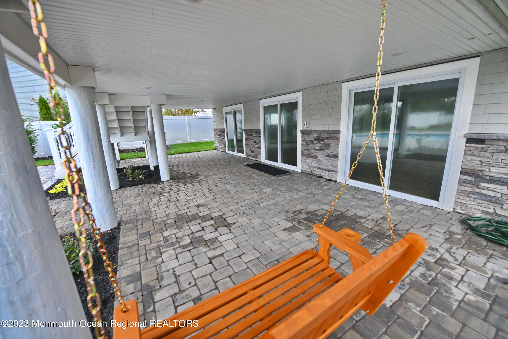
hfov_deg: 104.3
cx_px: 254
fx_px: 198
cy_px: 170
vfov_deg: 81.2
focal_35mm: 14
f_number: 4.5
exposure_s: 1/80
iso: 400
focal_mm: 14
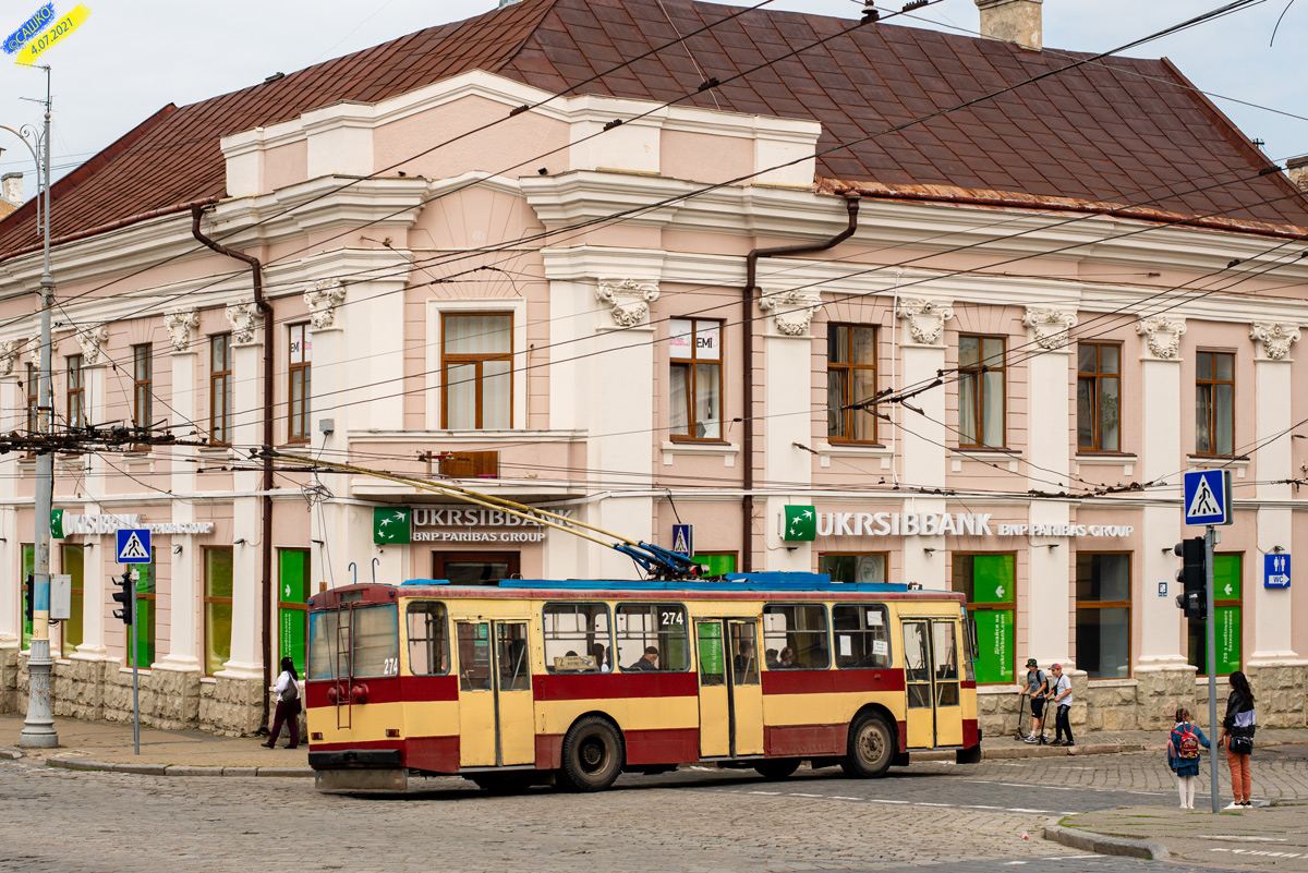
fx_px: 1817
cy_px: 436
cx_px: 654
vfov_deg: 27.0
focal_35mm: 50
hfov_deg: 39.6
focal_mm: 50
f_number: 5
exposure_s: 1/1000
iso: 320
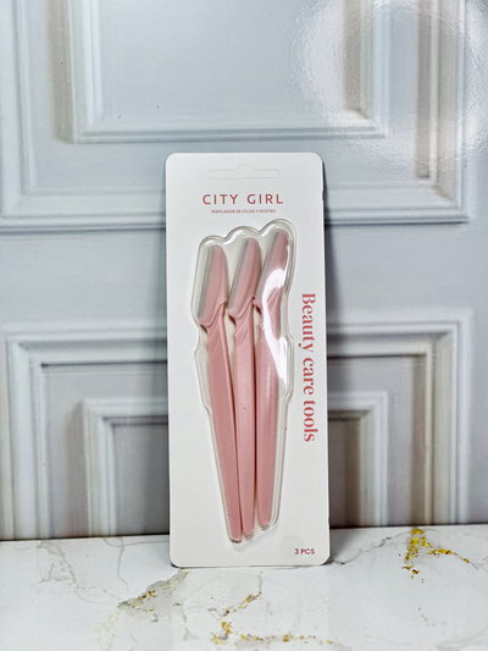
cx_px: 244
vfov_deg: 25.3
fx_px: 1447
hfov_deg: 19.1
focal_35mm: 77
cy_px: 326
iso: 100
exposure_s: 1/100
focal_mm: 9
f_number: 2.8
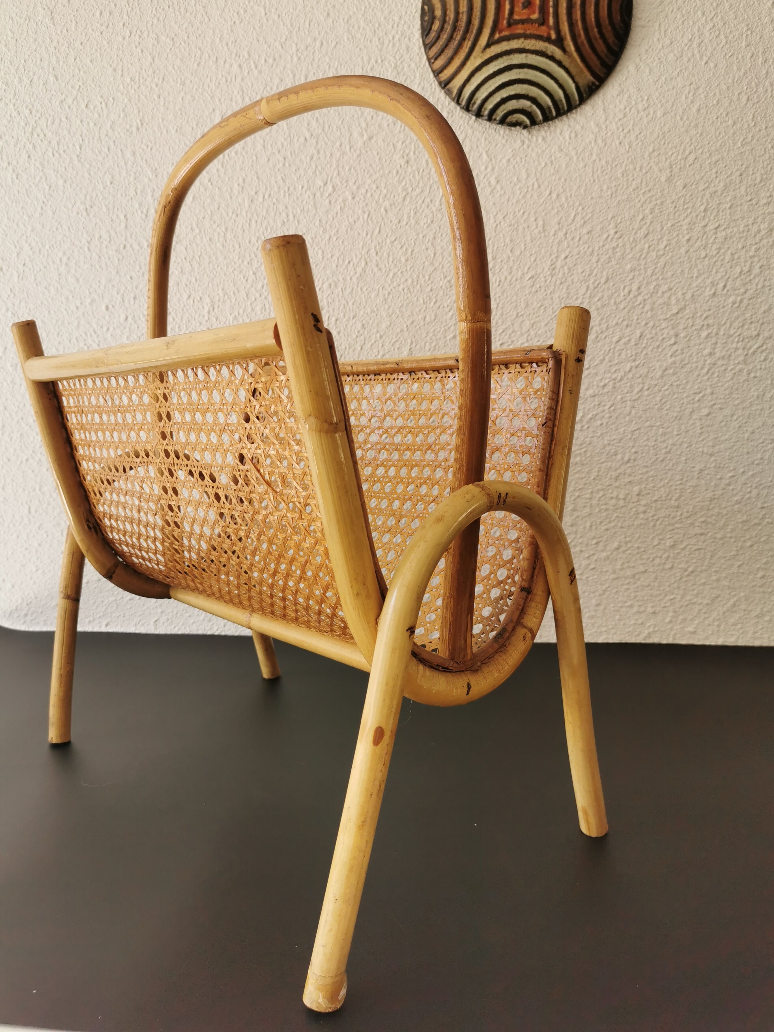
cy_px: 516
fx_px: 805
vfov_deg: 65.3
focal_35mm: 27
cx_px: 387
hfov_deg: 51.4
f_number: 1.8
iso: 50
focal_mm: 5.58
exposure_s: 1/128
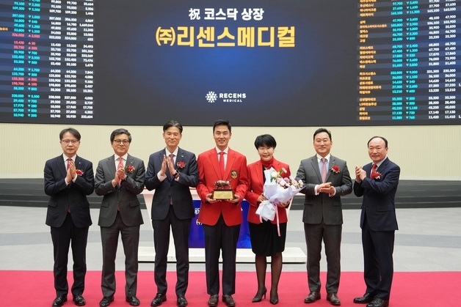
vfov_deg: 31.2
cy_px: 154
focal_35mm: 43
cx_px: 230
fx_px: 551
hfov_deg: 45.4
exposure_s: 1/160
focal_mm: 43
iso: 1250
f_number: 3.5
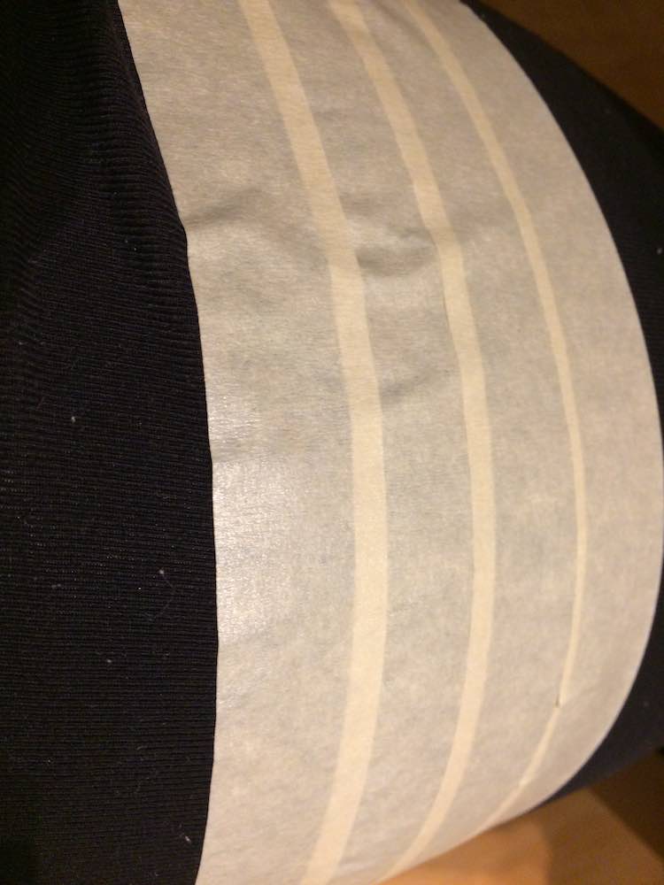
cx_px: 332
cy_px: 442
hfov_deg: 48.2
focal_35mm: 29
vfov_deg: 61.7
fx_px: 742
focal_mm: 4.15
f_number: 2.2
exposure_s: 1/30
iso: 200
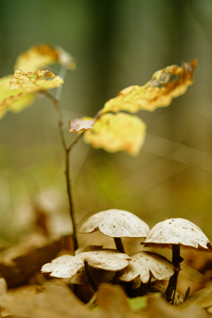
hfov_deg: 19.4
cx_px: 66
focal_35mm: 70
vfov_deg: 28.8
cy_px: 171
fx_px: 618
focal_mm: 32
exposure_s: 1/160
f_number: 2
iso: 100
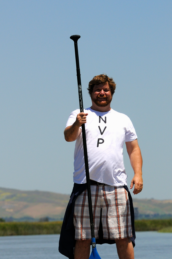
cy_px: 168
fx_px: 2528
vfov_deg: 5.9
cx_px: 80
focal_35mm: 352
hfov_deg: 3.9
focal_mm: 135
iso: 200
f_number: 8
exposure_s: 1/1250
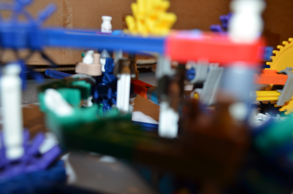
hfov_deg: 57.3
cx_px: 146
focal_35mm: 33
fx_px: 268
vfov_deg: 39.8
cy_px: 97
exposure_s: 1/30
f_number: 5.6
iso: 200
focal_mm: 22
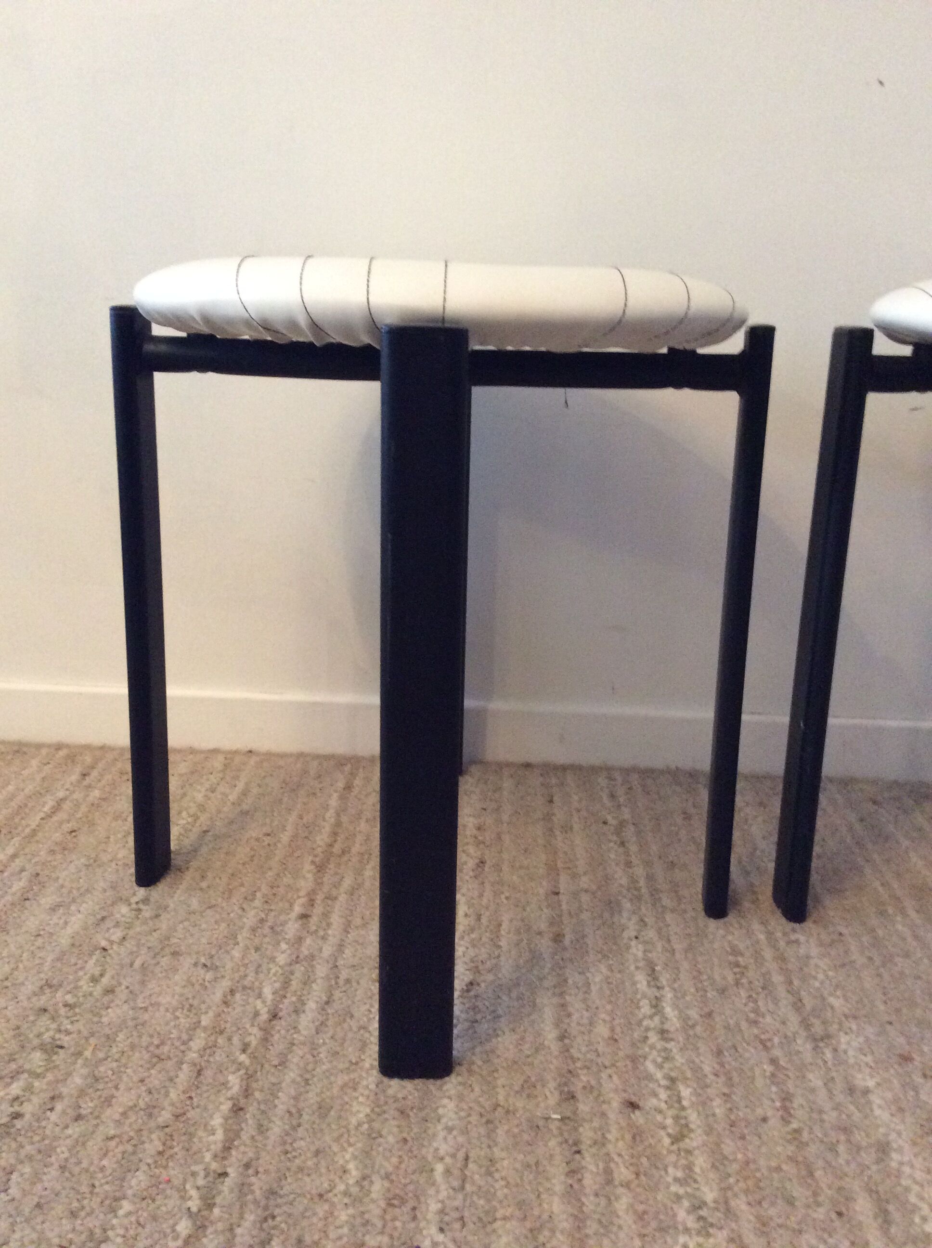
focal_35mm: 32
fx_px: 1152
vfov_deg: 56.9
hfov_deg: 44.1
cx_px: 466
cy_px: 624
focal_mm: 3.3
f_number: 2.4
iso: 250
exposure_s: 1/17
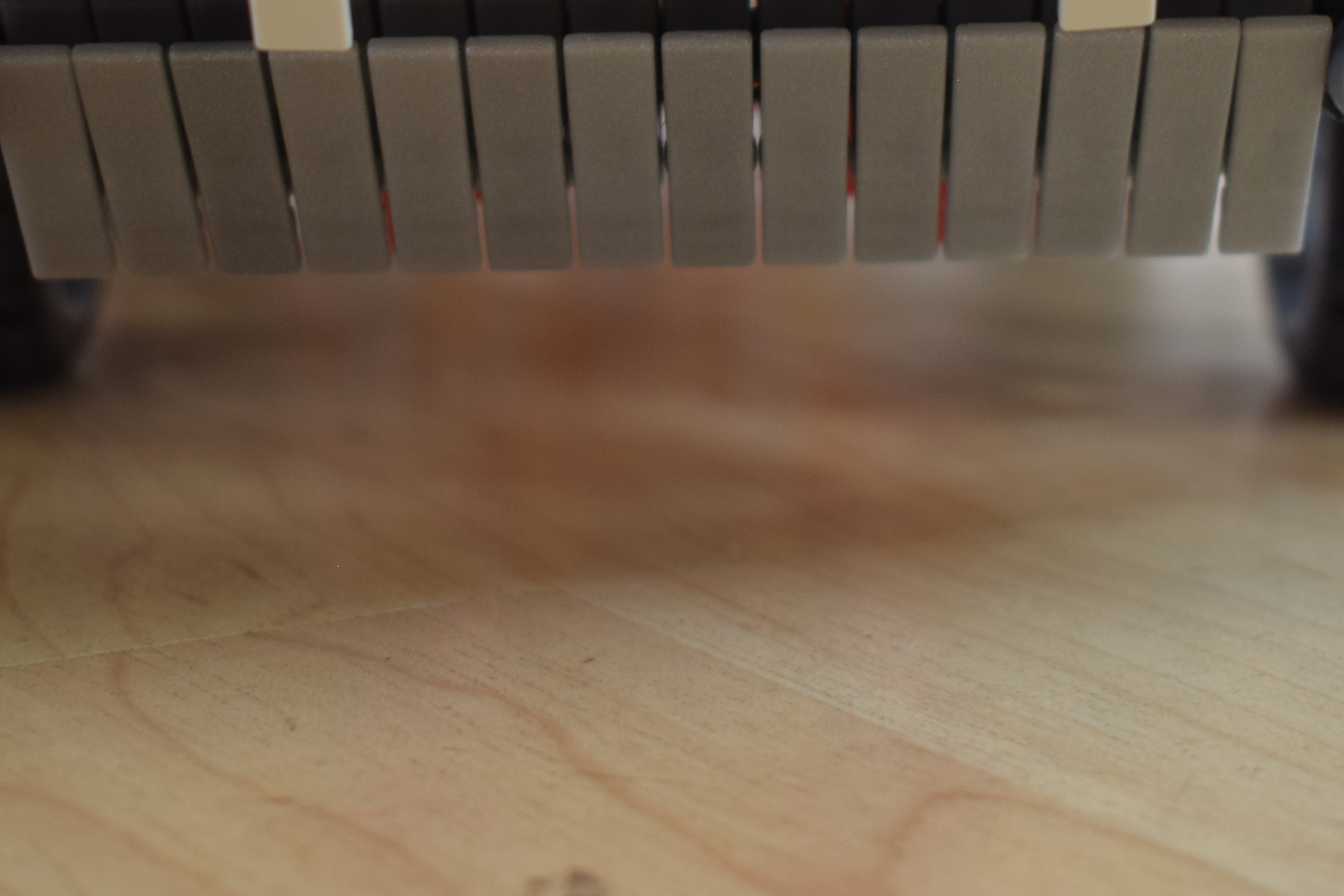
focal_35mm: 107
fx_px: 4003
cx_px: 786
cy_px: -189
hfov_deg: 19.0
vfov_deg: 12.5
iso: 400
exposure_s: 1/80
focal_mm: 29
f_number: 4.5
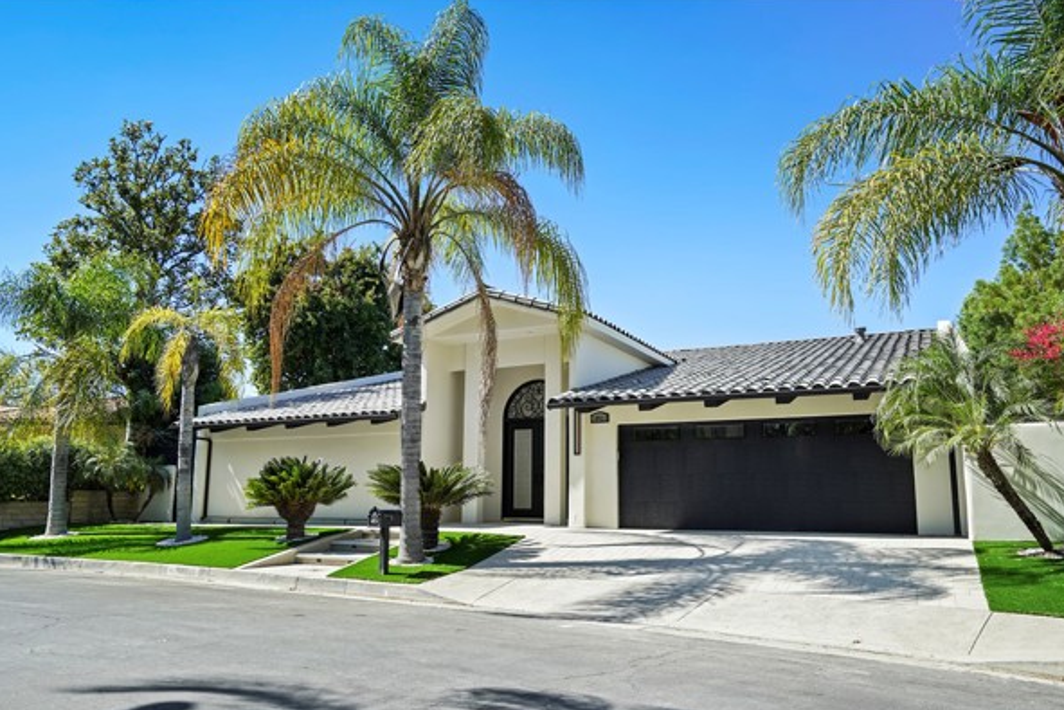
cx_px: 529
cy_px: 379
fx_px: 768
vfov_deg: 49.5
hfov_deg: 69.4
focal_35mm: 26
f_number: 7.1
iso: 100
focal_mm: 24
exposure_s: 1/250
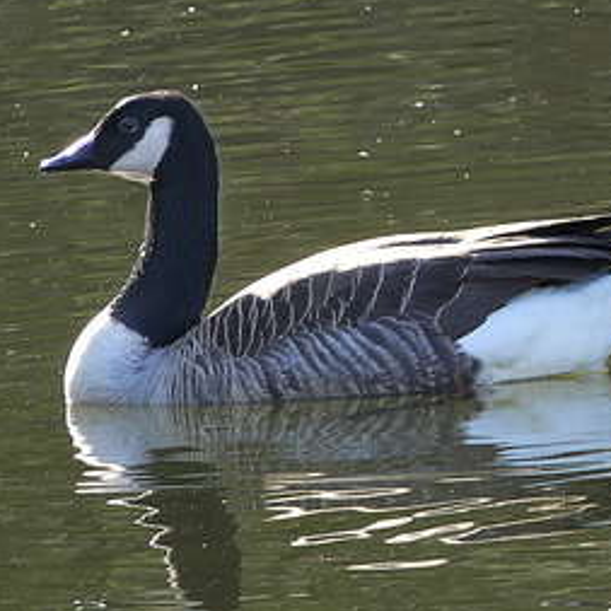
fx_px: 29615
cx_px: 314
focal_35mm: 1483
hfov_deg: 1.2
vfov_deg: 1.2
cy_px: 359
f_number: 4.5
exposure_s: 1/125
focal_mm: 176
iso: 160
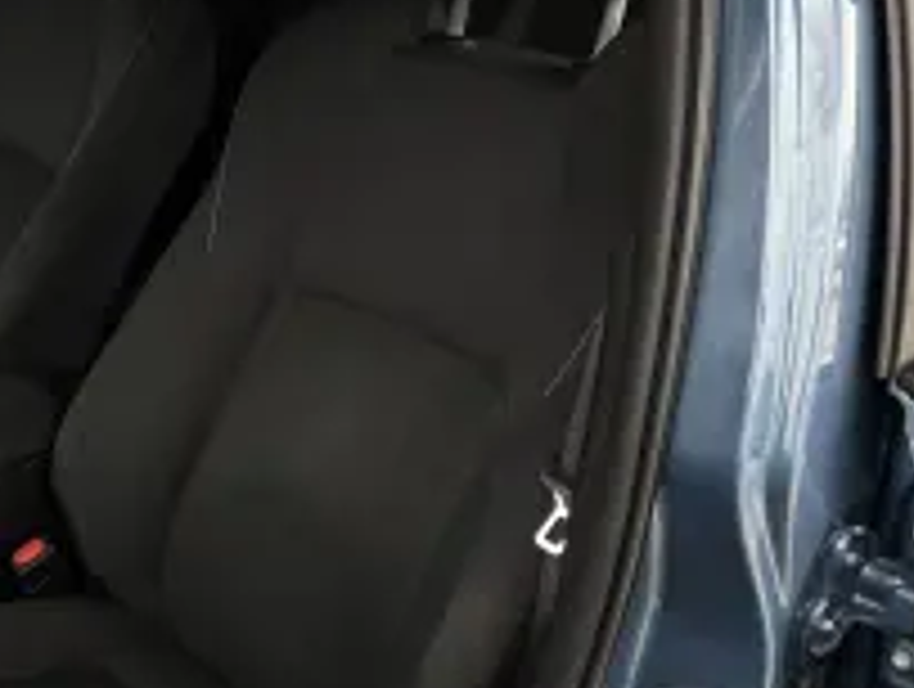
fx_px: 1217
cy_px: 517
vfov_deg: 31.1
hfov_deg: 38.8
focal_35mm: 46
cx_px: 122
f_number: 1.6
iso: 100
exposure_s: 1/121
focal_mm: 5.96
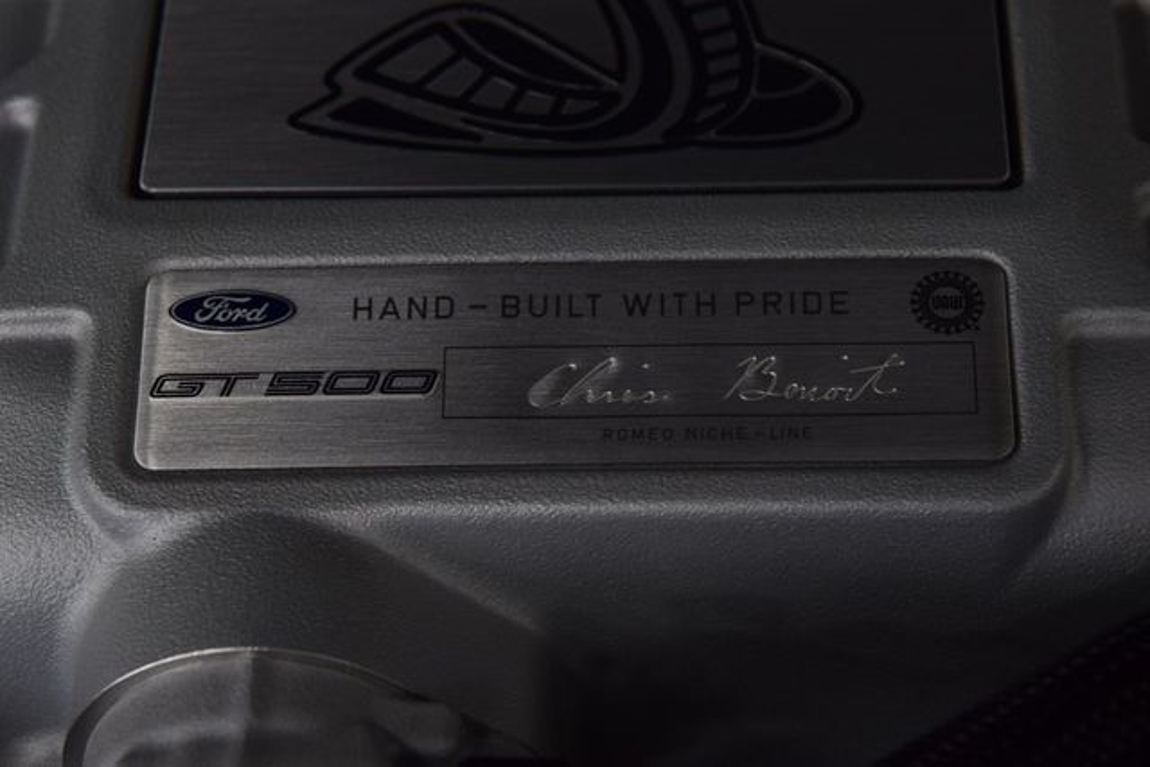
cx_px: 575
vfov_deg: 13.0
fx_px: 3355
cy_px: 384
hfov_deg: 19.5
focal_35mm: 105
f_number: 7.1
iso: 560
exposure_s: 1/30
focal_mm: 70
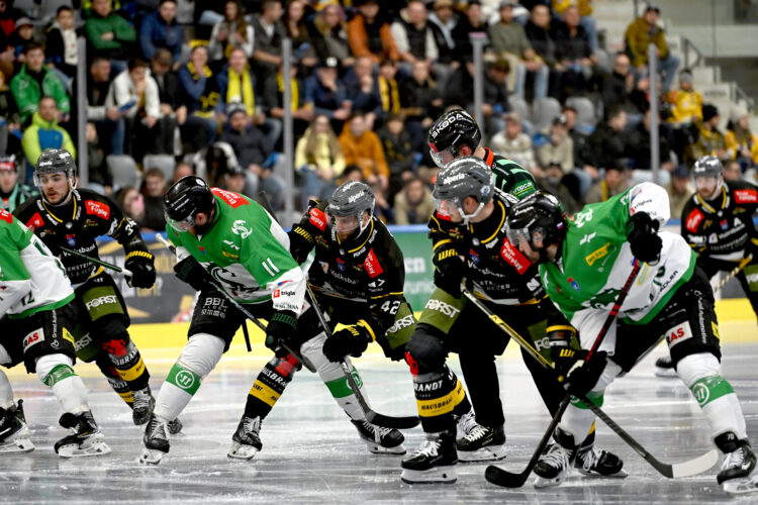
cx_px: 379
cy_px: 252
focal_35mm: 200
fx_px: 4211
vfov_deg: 6.9
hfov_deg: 10.3
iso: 2500
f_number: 3.5
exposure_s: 1/1250
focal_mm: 200
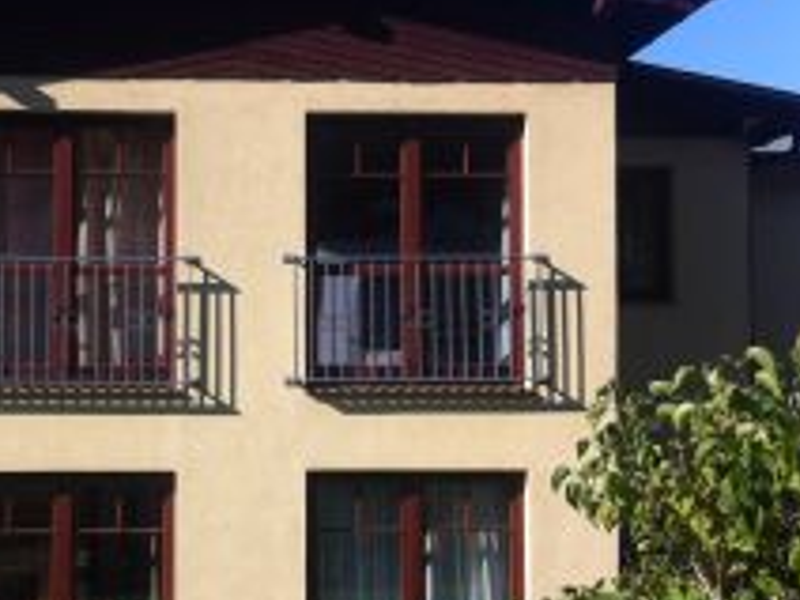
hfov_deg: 28.9
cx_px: 200
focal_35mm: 66
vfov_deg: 22.2
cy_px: 345
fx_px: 1525
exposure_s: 1/1117
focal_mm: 3.85
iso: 80
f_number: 2.8
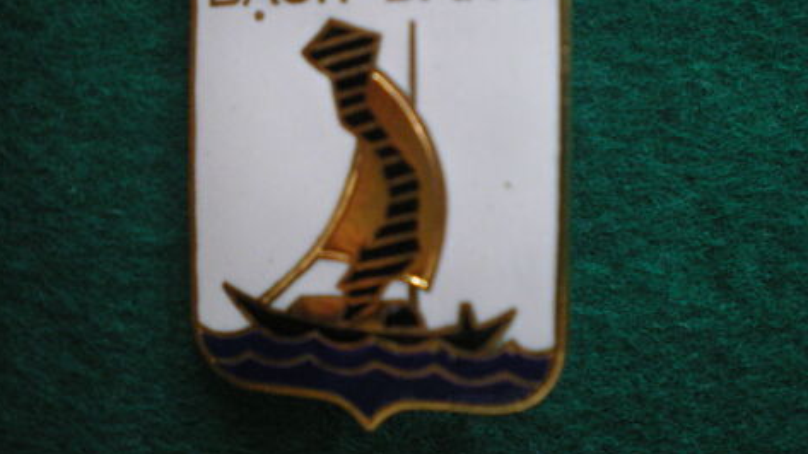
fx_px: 900
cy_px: 157
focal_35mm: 42
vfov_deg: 28.2
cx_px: 400
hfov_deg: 48.4
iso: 400
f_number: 3.1
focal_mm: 6.3
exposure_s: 1/25
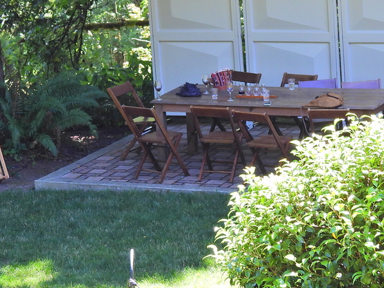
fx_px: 2040
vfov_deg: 8.0
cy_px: 48
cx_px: 127
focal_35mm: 184
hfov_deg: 10.7
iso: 100
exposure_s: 1/60
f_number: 3.5
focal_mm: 14.3
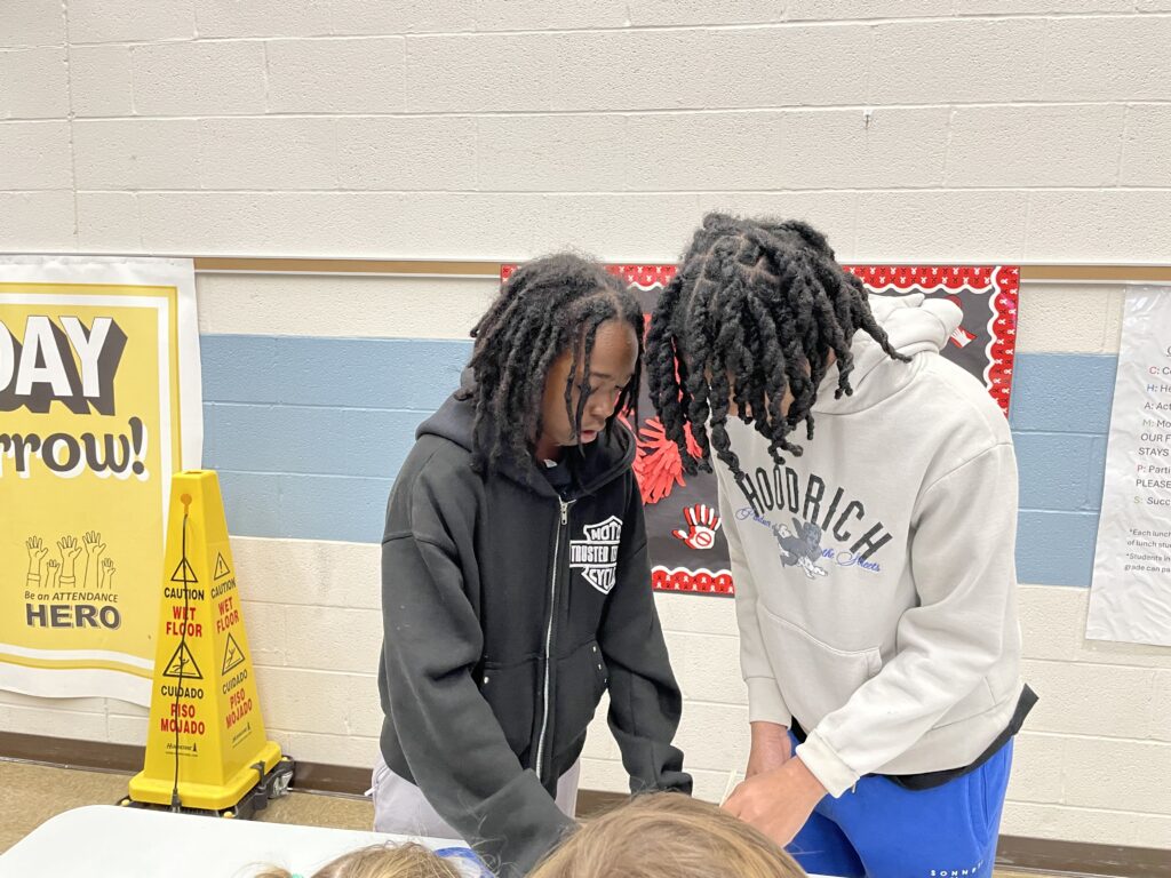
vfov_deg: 53.1
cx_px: 586
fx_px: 880
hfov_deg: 67.3
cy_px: 439
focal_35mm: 26
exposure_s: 1/60
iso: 200
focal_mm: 4.2
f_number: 1.6
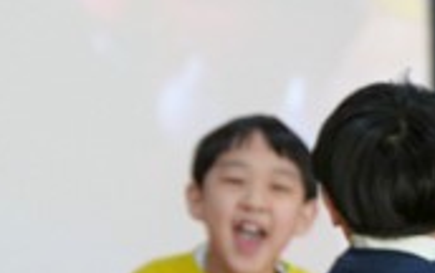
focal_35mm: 597
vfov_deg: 2.2
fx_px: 7087
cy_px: 554
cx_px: 926
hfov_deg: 3.5
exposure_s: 1/160
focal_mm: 112
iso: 800
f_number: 4
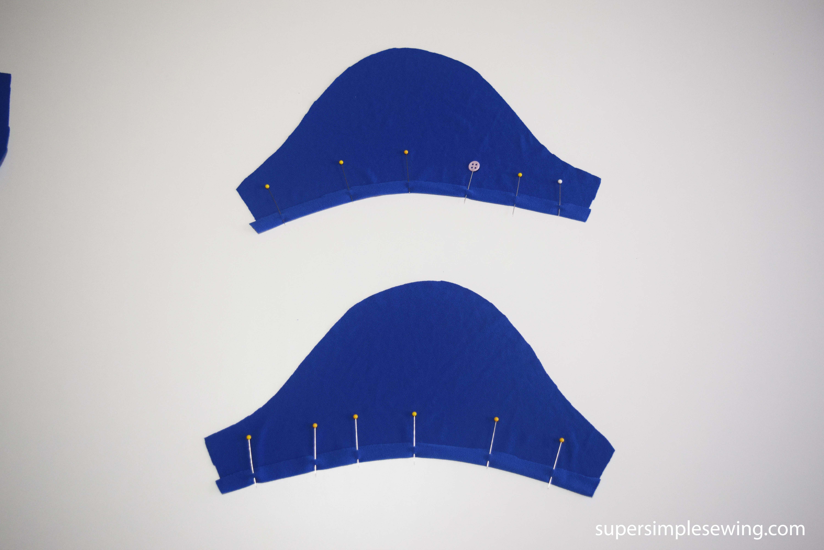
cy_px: 275
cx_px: 412
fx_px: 893
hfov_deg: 49.6
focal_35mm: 39
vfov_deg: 34.2
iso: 400
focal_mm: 26
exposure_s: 1/60
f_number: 4
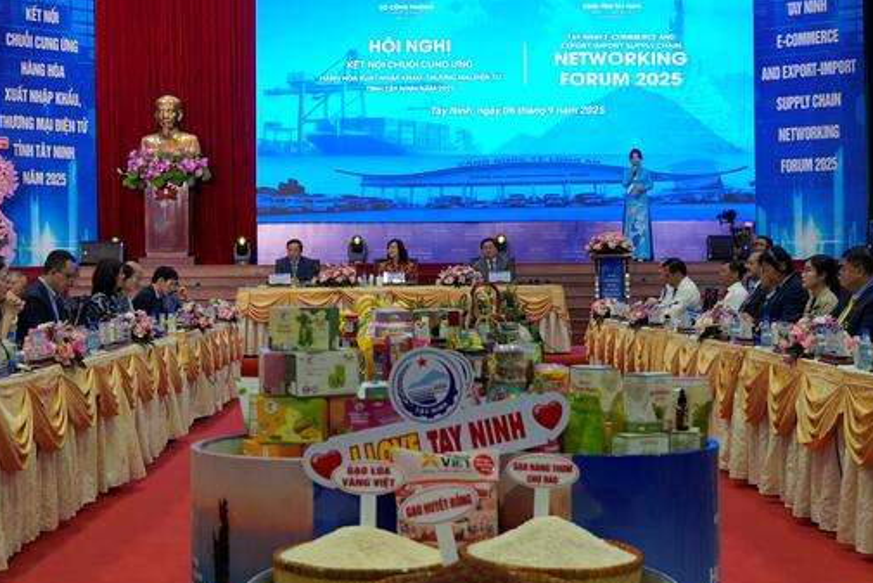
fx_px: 1383
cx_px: 396
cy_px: 267
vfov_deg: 23.8
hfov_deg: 35.0
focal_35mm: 57
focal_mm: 24
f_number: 4
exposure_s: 1/160
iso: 640
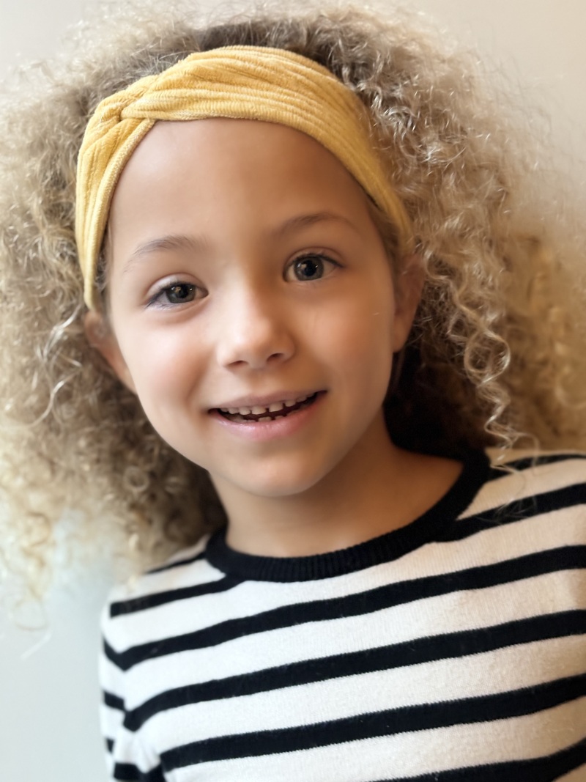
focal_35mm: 52
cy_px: 391
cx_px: 293
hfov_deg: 28.0
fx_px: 1174
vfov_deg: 36.8
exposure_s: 1/25
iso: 320
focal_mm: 5.96
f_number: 1.6
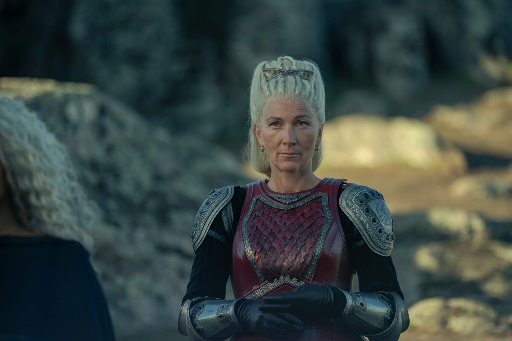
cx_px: 256
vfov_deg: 6.9
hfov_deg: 10.3
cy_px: 170
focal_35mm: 200
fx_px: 2844
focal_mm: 200
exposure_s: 1/400
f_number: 2.8
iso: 100
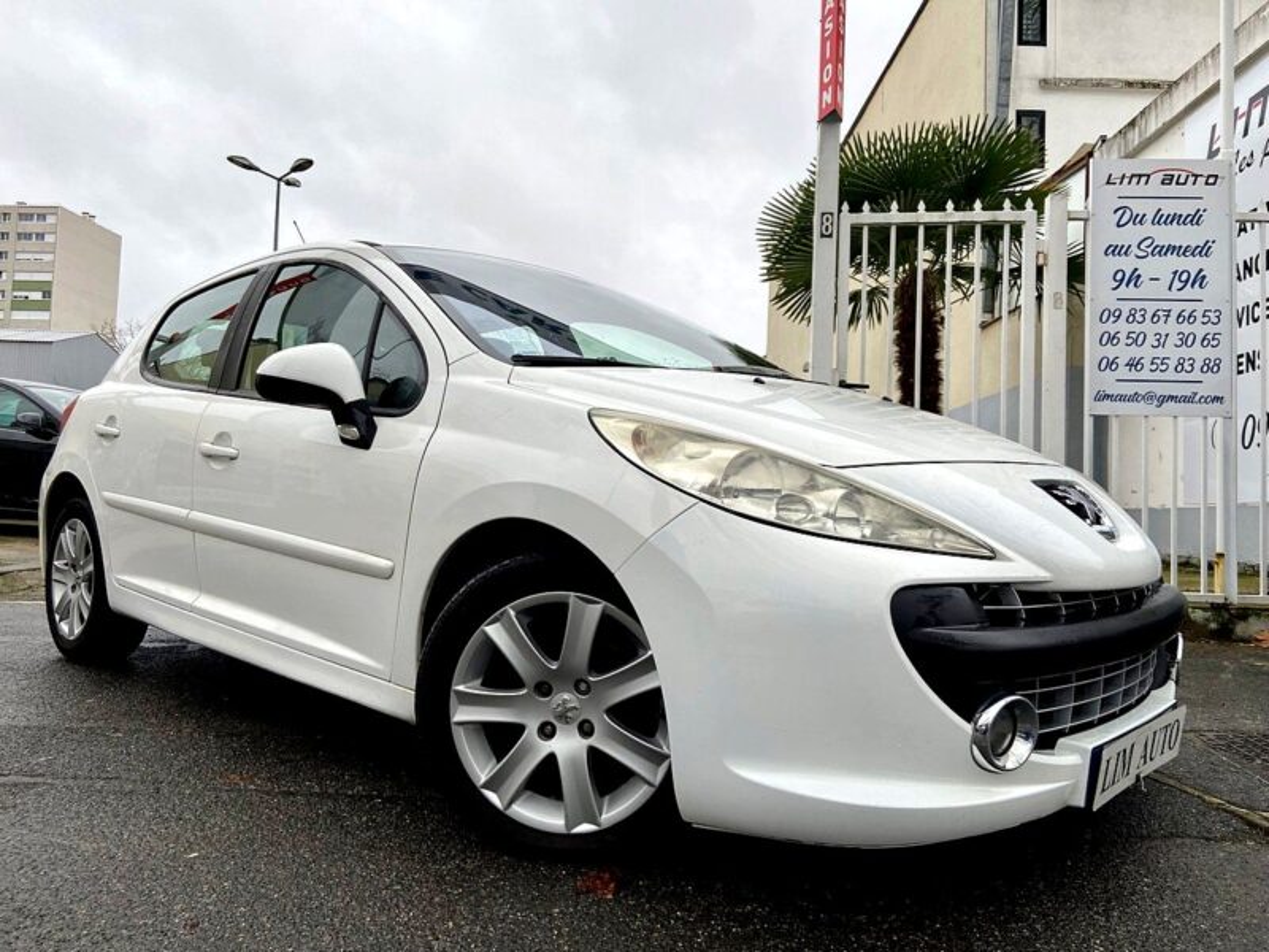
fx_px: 953
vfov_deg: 53.1
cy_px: 476
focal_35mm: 26
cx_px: 634
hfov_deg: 67.3
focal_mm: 4.25
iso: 32
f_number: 1.8
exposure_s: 1/489
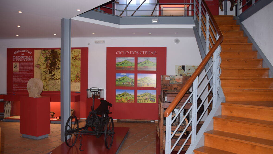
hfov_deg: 66.1
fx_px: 210
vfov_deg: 40.2
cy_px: 77
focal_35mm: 29
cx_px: 139
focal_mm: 18
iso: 200
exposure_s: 1/60
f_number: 3.5
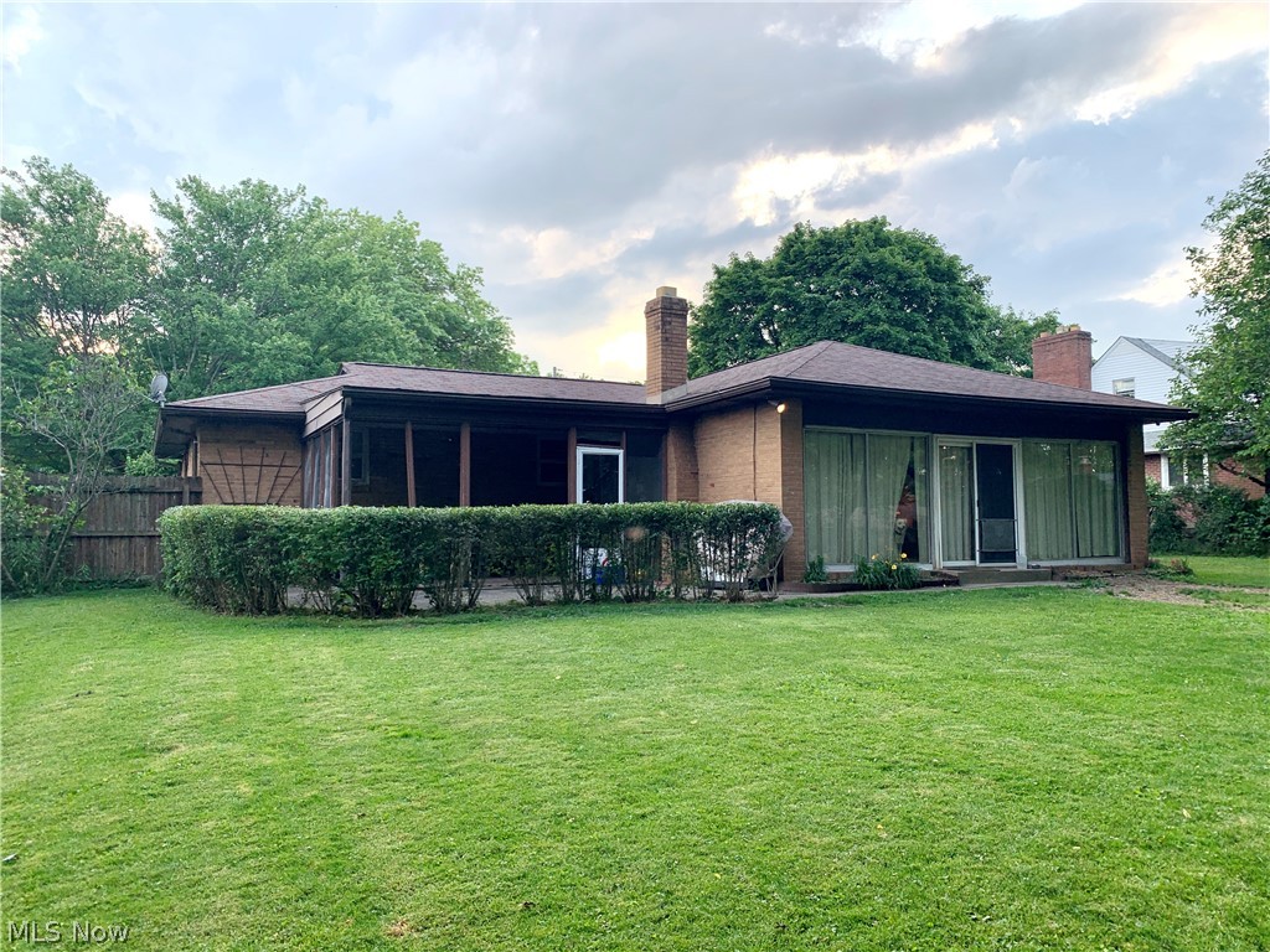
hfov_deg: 67.3
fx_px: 954
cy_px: 476
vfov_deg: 53.1
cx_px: 635
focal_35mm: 26
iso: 25
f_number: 1.8
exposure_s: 1/325
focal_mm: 4.25
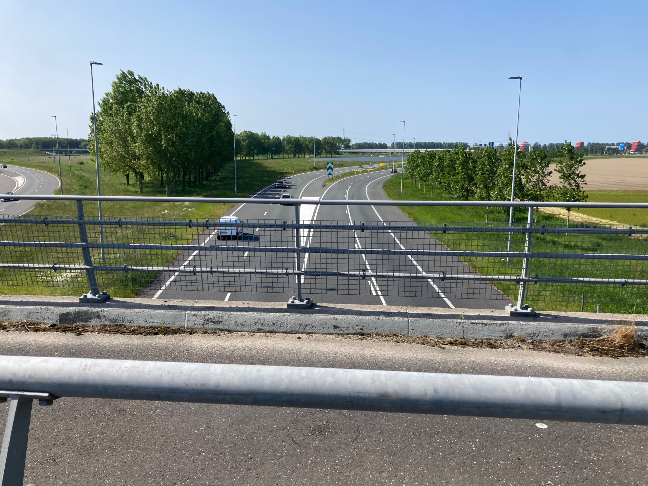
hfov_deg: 63.4
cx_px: 324
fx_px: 524
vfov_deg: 49.7
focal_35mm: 28
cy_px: 243
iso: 20
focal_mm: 3.99
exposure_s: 1/2024
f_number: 1.8
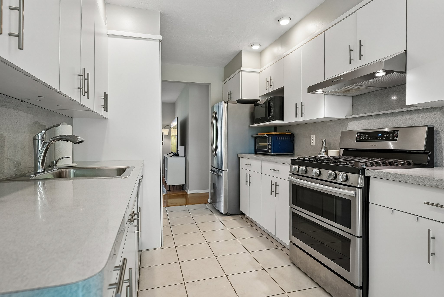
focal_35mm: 19
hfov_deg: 86.0
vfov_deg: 63.8
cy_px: 148
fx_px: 238
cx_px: 222
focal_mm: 19.3
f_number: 7.1
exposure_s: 1/60
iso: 500
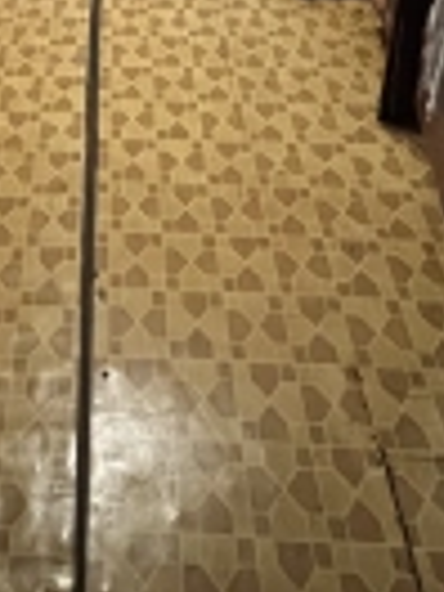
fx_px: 787
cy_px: -126
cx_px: 61
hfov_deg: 30.4
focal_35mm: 46
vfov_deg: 33.3
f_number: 1.8
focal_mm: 1.57
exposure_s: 1/33
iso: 800
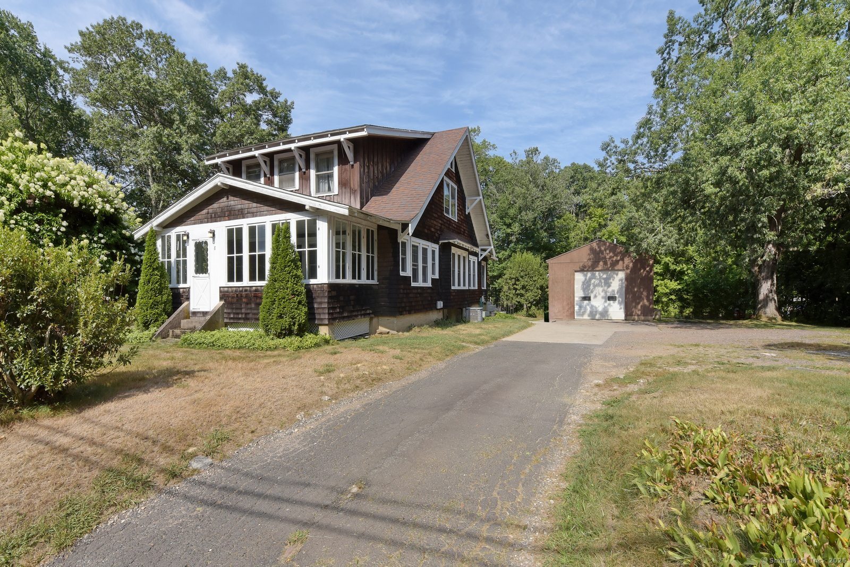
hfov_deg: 104.2
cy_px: 284
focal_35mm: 14
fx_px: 331
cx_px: 425
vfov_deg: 81.3
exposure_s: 1/200
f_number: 22
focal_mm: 14
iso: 500
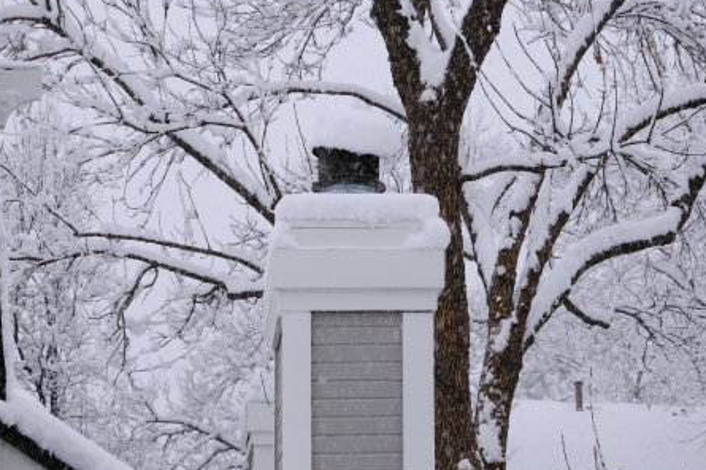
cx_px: 365
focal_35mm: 95
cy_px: 202
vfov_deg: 14.4
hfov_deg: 21.5
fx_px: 1862
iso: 160
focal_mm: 46.3
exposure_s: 1/180
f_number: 10
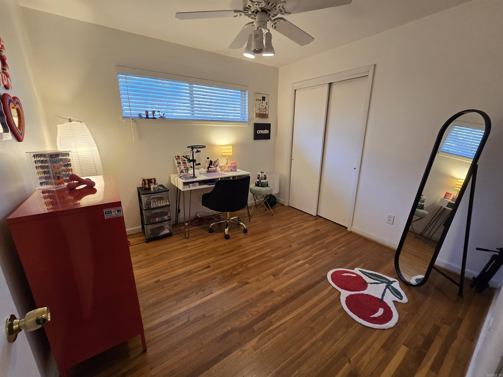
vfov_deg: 89.9
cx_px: 252
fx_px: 189
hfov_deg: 106.2
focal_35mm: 13
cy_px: 188
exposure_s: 1/60
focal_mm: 2.2
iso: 125
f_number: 2.2
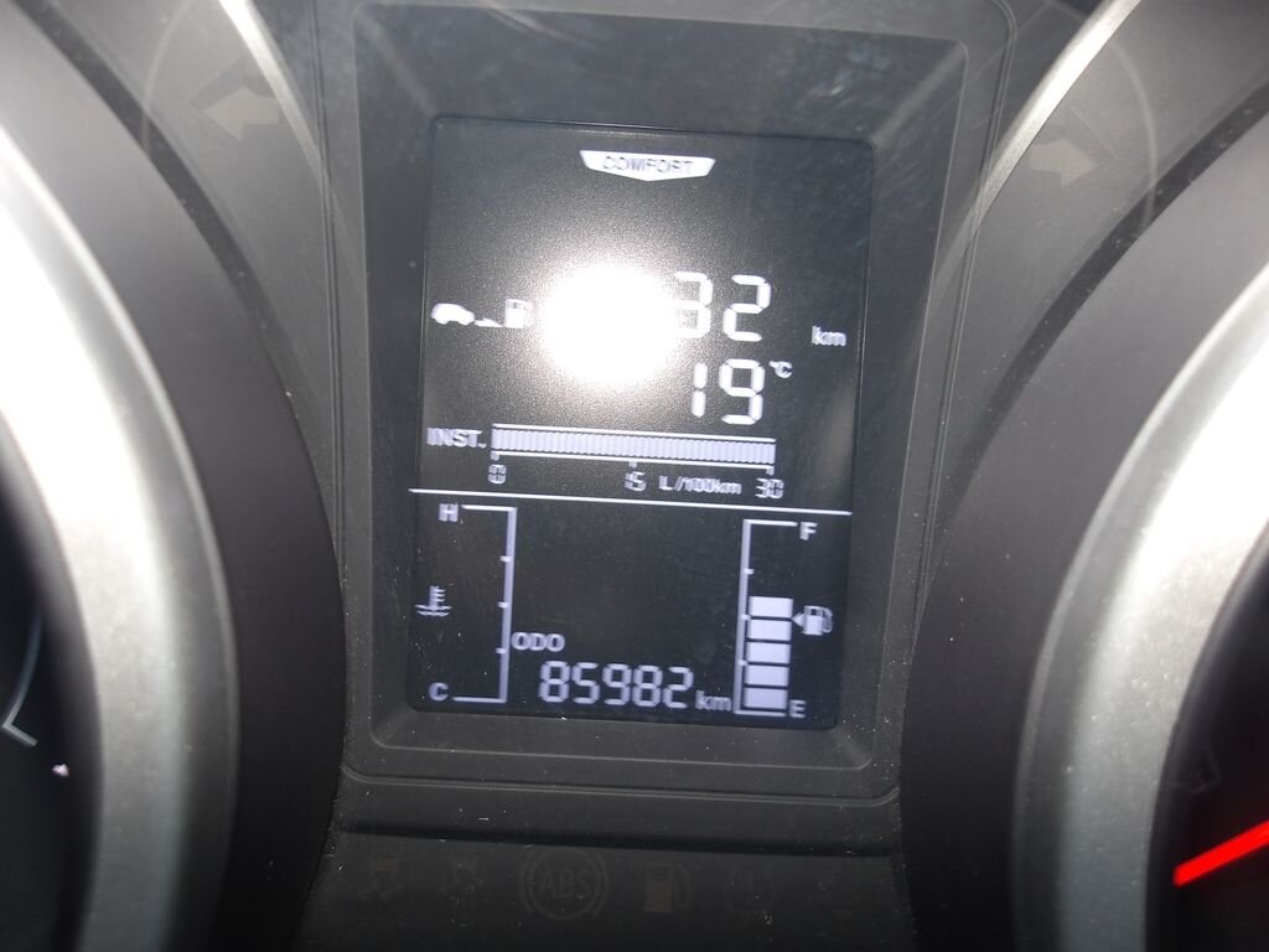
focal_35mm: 27
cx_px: 634
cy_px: 476
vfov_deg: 51.4
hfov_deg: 65.3
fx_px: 990
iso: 100
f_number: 3
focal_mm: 4.9
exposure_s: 1/17
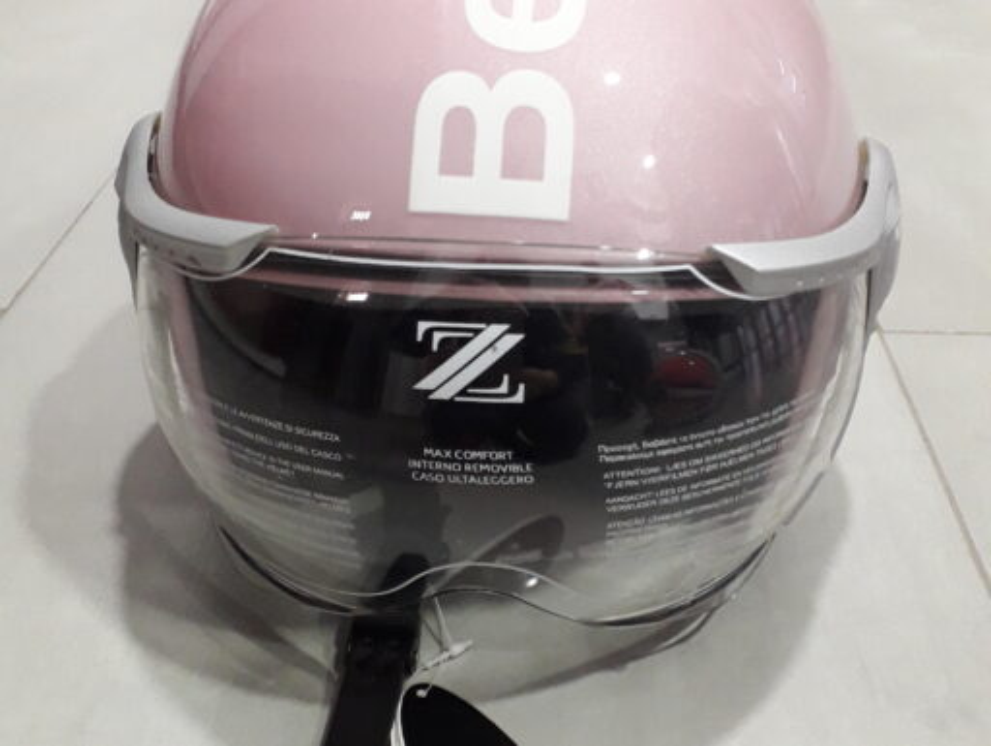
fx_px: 774
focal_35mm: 27
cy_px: 373
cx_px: 496
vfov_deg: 51.4
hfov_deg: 65.3
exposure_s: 1/25
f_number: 1.9
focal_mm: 3.6
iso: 400
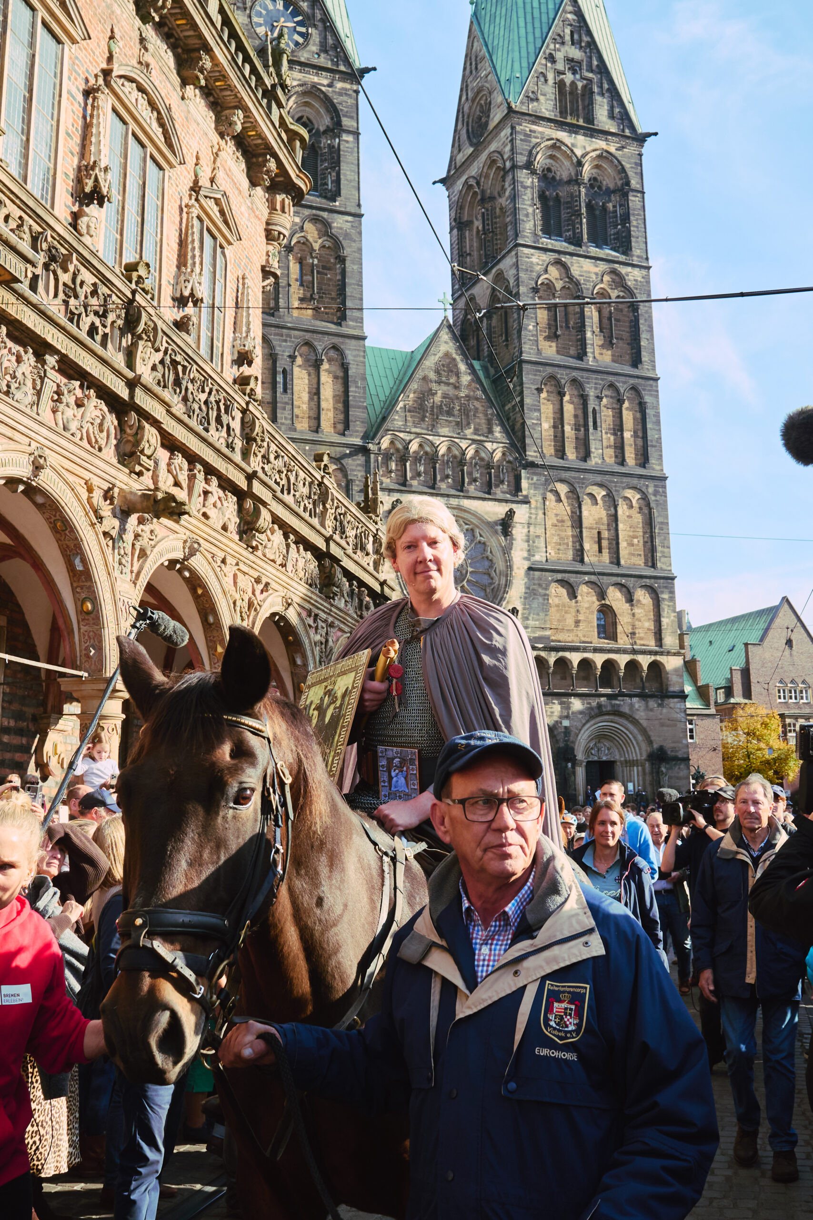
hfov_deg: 36.9
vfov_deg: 53.1
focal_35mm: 36
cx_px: 406
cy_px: 610
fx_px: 1219
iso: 500
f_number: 8
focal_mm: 24
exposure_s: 1/800
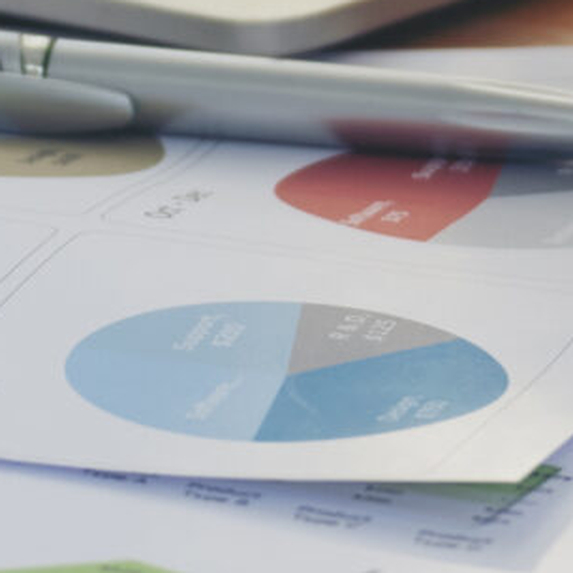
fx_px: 13634
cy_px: -751
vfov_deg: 2.4
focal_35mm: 728
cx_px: 336
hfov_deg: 2.4
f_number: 4.2
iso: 400
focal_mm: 102
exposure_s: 1/250
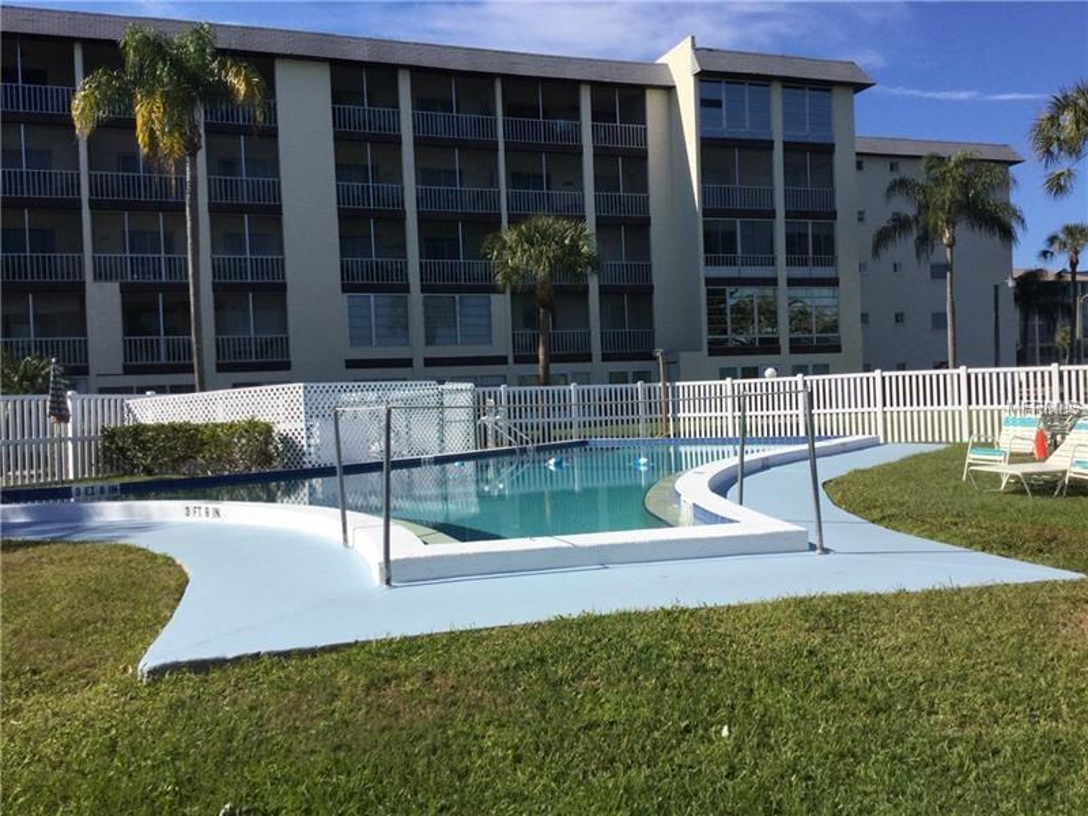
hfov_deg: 58.4
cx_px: 544
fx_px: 974
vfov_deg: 45.4
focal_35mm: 31
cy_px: 408
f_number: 2.4
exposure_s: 1/2092
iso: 25
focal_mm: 3.3
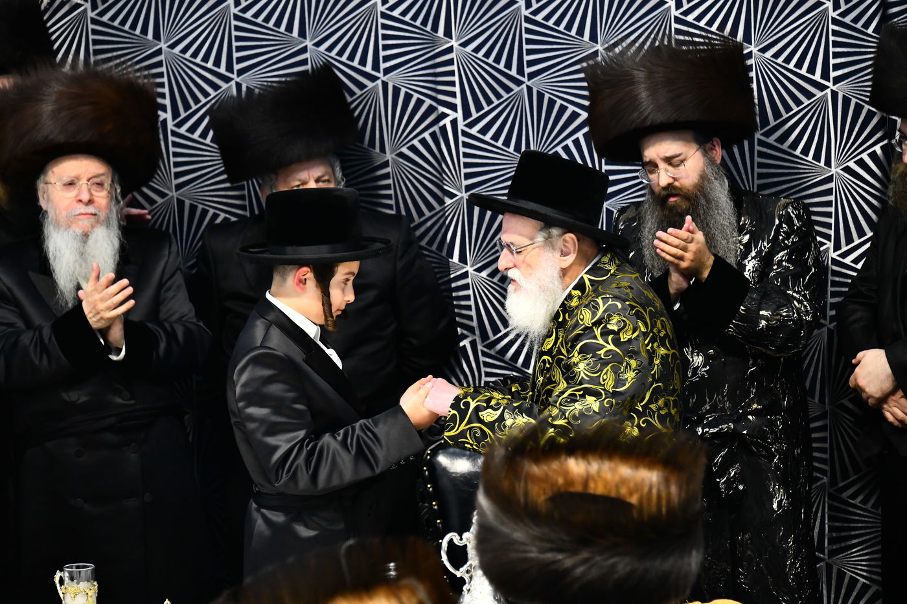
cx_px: 454
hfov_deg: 12.8
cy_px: 302
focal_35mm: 160
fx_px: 4030
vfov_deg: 8.6
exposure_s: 1/250
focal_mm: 160
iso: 3200
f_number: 5.6
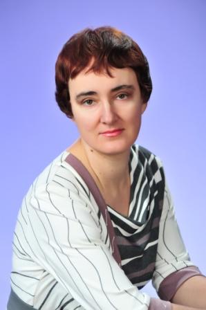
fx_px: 903
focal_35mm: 105
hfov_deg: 13.0
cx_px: 103
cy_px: 155
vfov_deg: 19.5
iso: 400
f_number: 7.1
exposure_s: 1/160
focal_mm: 105
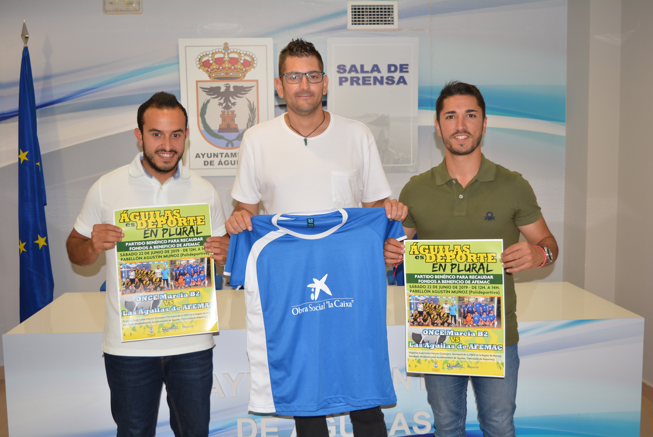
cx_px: 326
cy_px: 218
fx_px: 708
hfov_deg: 49.5
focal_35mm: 39
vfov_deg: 34.3
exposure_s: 1/60
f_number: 4
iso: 400
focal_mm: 26
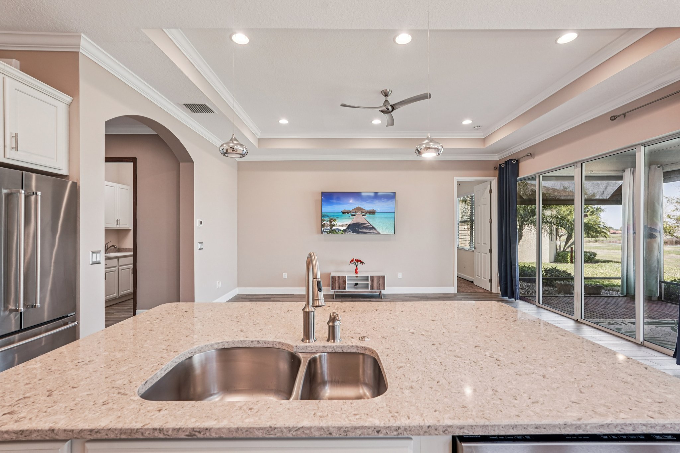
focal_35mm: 16
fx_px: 302
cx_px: 340
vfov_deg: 73.7
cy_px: 226
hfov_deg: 96.7
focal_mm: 16
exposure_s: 1/15
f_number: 8
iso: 400
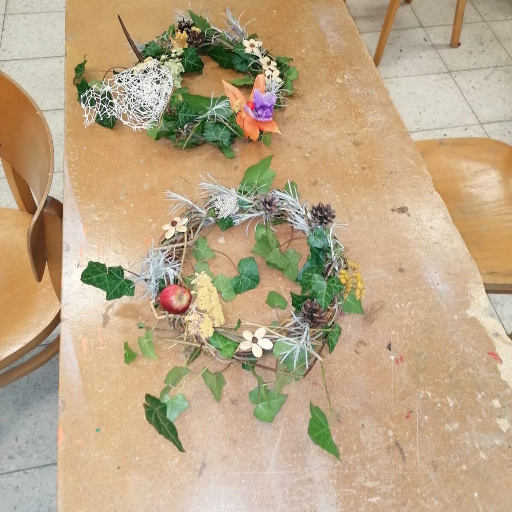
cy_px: 191
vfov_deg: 50.6
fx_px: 535
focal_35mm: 32
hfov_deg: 51.1
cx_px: 257
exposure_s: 1/33.3
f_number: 1.8
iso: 250
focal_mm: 4.75
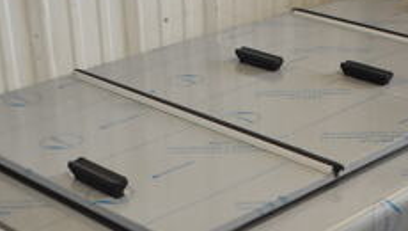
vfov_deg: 15.2
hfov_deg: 28.0
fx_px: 812
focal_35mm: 75
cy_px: 323
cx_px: 282
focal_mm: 18
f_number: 3.5
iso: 800
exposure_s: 1/250
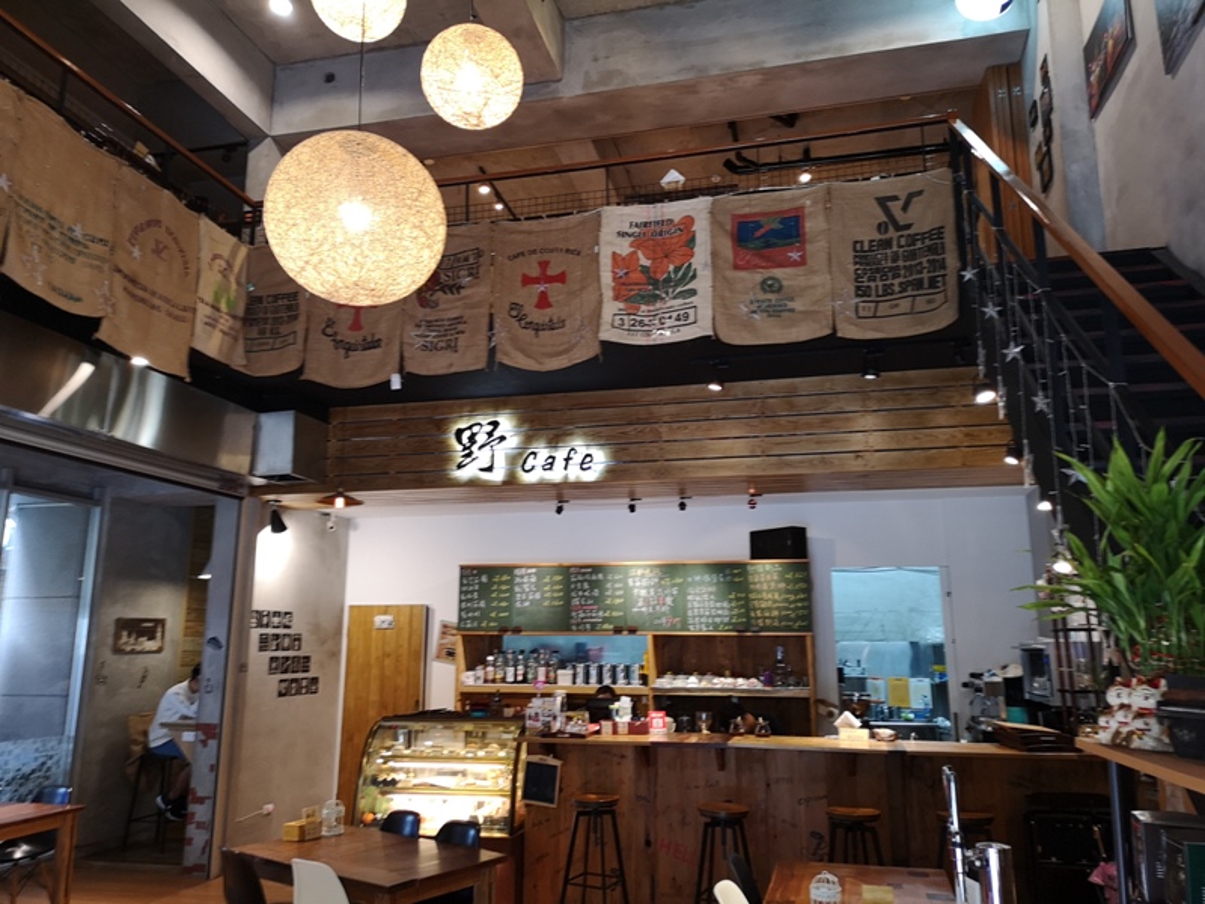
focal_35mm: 27
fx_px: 940
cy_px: 452
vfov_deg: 51.4
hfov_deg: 65.3
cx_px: 602
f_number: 1.8
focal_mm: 3.95
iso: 200
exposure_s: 1/30
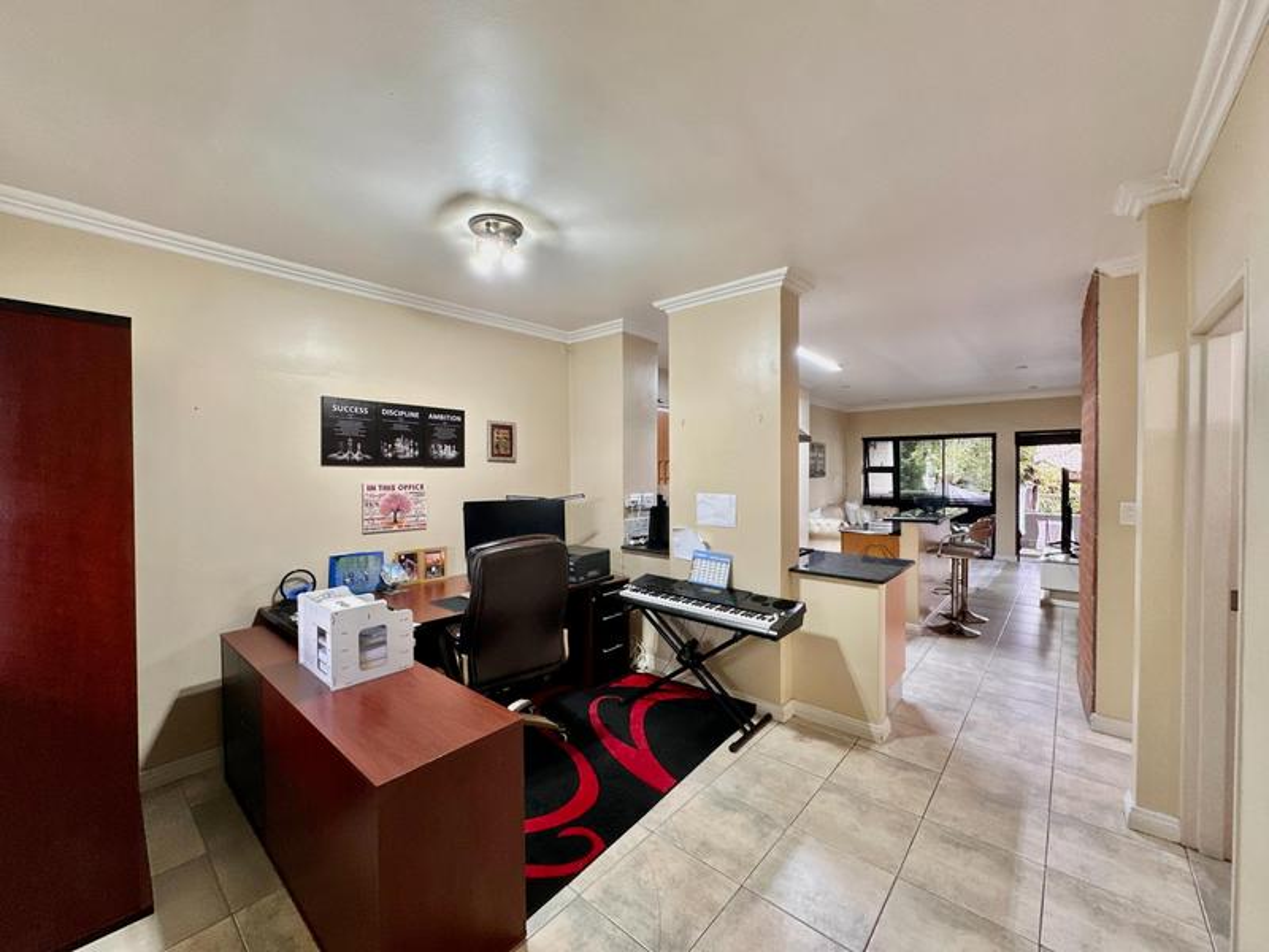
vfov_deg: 85.7
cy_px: 476
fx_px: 513
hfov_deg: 102.1
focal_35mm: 14
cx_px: 634
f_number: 2.2
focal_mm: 2.22
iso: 400
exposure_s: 1/50
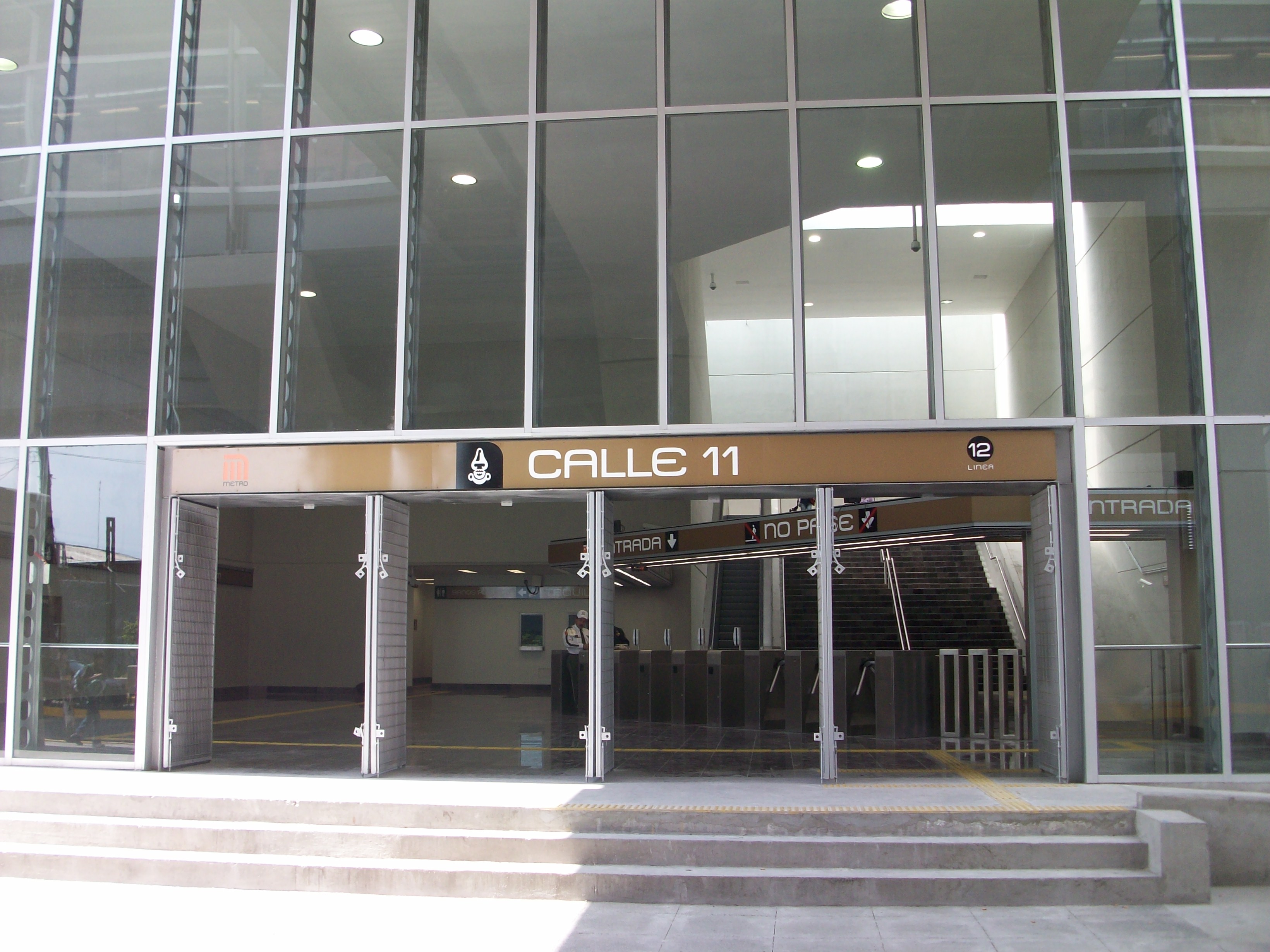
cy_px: 476
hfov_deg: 54.0
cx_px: 635
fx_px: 1247
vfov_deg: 41.8
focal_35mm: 34
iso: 64
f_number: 2.8
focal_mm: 5.7
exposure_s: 1/142
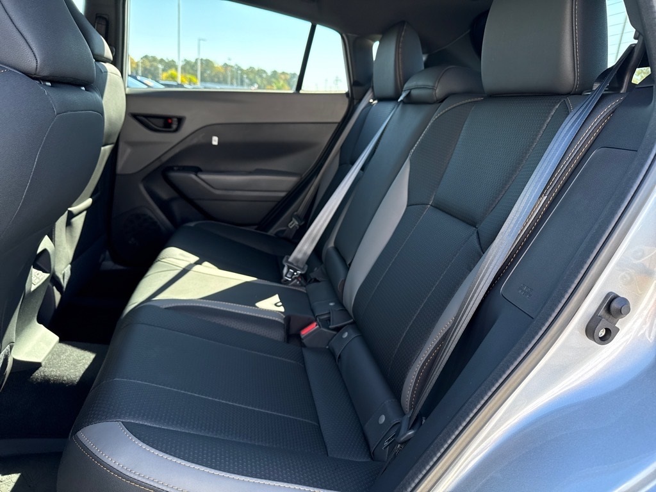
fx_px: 455
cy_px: 246
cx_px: 328
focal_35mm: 24
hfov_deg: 71.6
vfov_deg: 56.8
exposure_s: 1/243
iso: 200
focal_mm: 6.76
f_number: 1.78
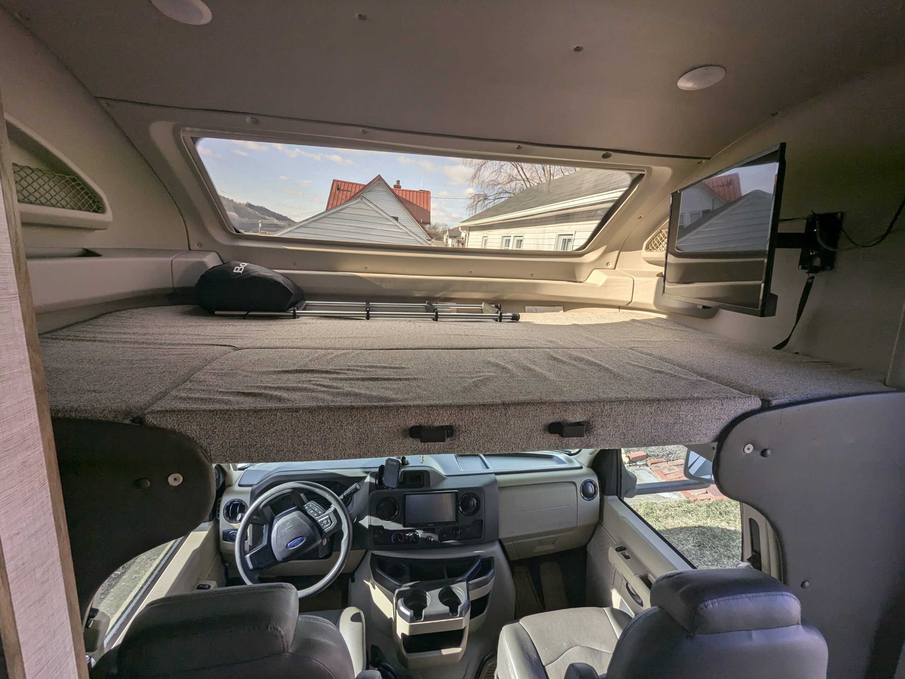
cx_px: 452
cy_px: 340
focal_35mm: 16
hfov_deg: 94.5
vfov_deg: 78.1
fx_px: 418
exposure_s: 1/313
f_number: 2.2
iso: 53
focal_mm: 2.4
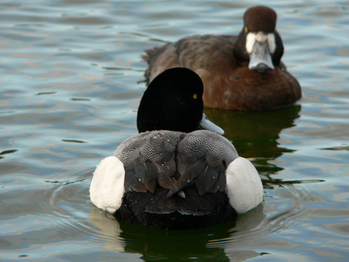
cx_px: 174
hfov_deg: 4.6
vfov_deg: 3.4
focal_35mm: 432
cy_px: 131
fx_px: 4355
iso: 80
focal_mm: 72
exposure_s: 1/200
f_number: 4
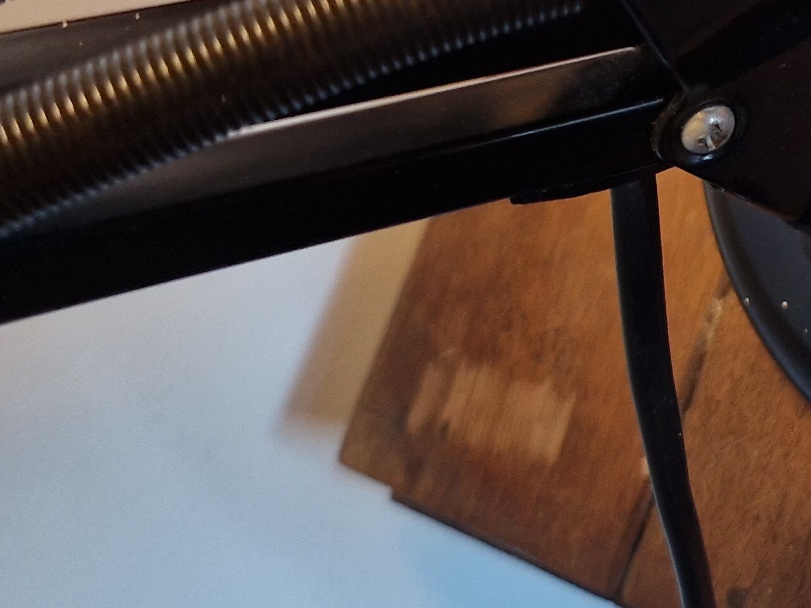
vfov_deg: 19.8
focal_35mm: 72
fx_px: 1687
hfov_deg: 25.4
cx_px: 857
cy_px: -4
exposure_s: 1/100
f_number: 1.8
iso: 50
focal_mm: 5.4
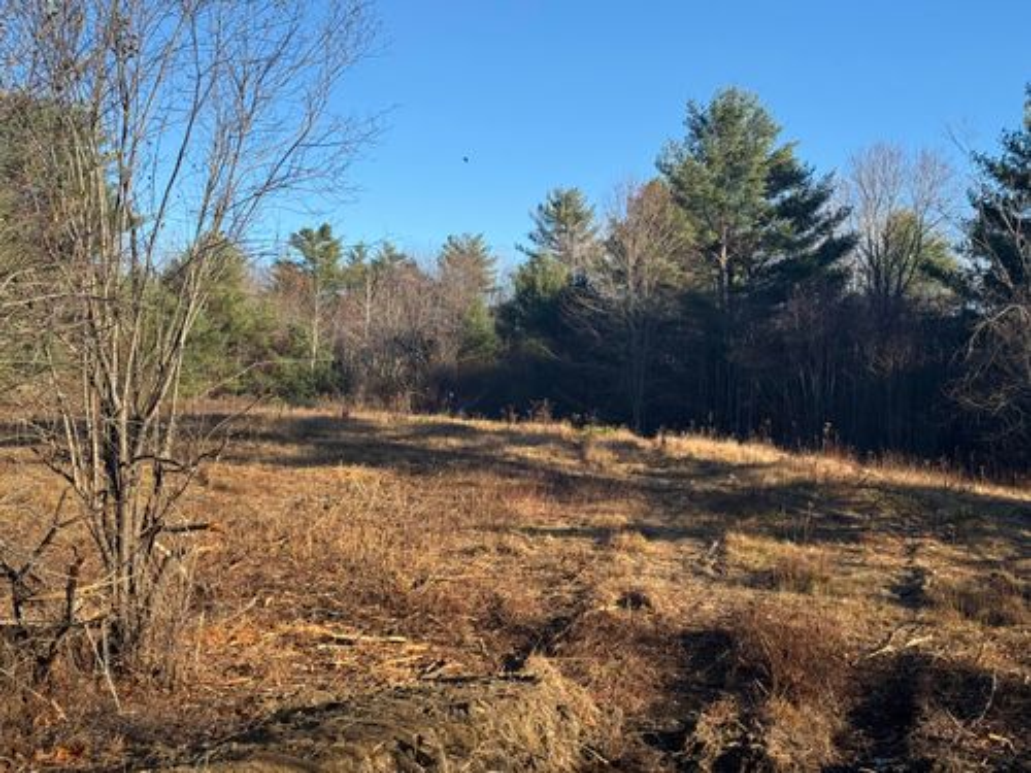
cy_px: 386
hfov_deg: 39.7
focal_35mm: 48
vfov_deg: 30.3
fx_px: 1430
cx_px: 516
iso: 64
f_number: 1.78
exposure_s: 1/2252
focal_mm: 6.76
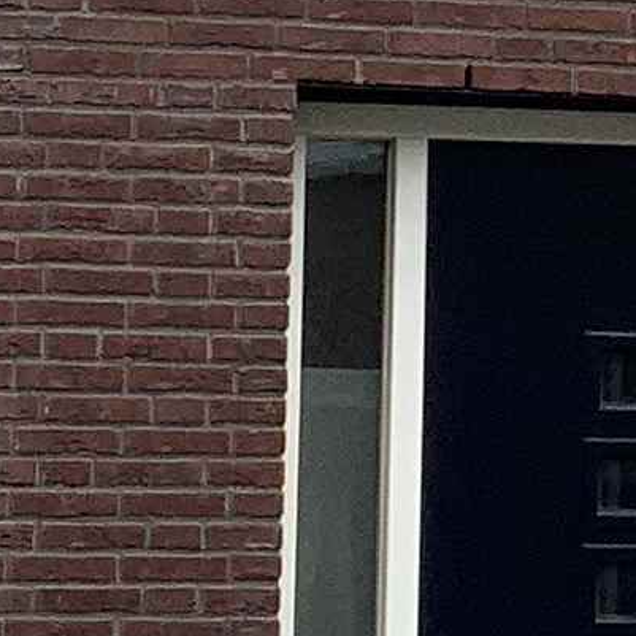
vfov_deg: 6.7
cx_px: 807
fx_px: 5363
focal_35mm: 258
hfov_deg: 6.7
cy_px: -187
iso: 16
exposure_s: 1/657
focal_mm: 3
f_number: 1.8
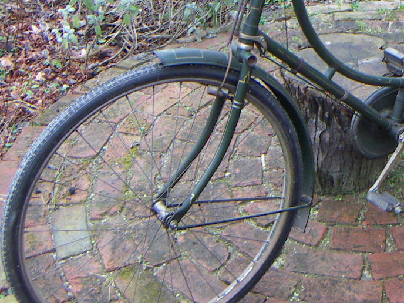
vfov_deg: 21.6
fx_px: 782
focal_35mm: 67
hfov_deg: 28.3
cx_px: 328
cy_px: 55
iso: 100
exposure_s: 1/50
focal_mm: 4.7
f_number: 2.8
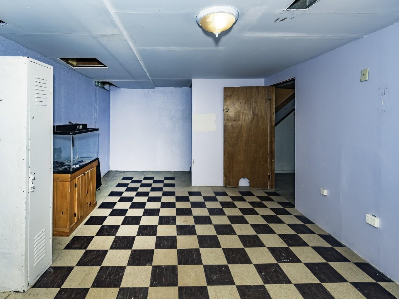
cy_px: 153
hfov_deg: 93.4
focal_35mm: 16
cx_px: 162
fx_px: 184
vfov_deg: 78.1
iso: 100
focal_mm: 14
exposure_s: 1/60
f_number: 5.6
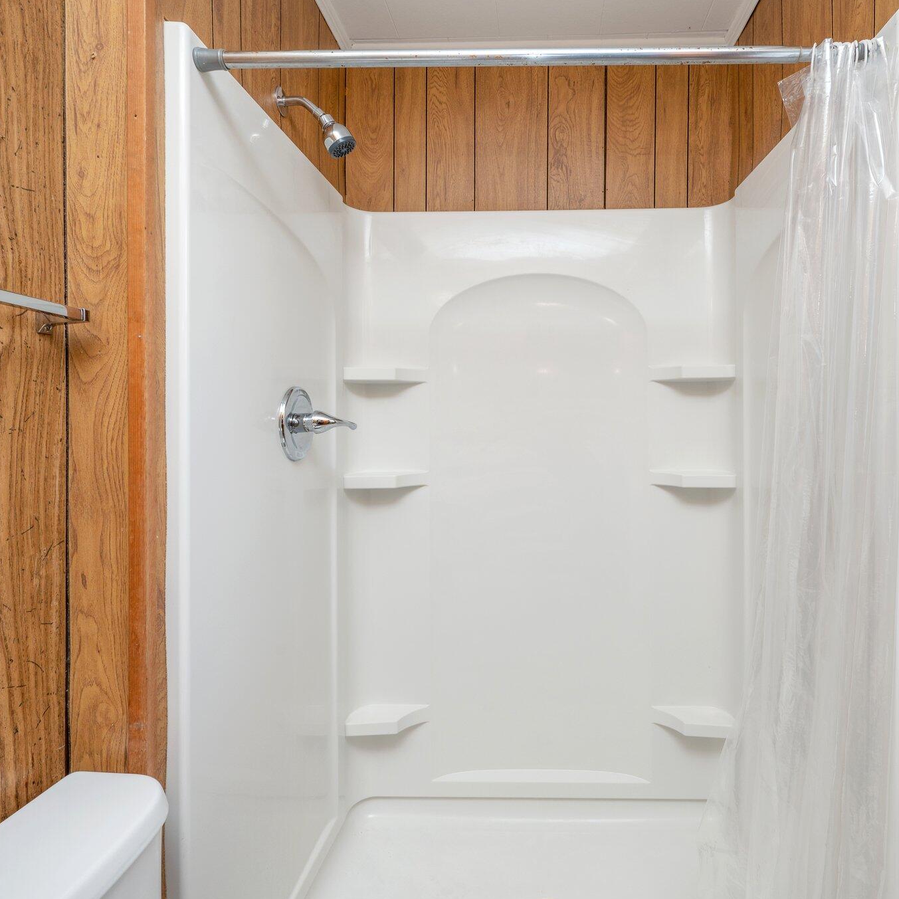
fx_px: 529
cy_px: 450
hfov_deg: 80.0
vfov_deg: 80.7
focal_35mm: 18
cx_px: 526
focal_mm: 14
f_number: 9
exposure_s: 1/30
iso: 125
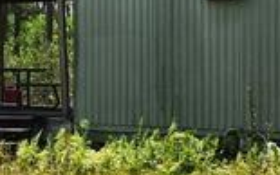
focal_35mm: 161
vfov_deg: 8.1
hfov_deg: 11.7
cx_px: -276
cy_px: 38
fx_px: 1229
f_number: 1.8
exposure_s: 1/1550
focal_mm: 5.4
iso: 20
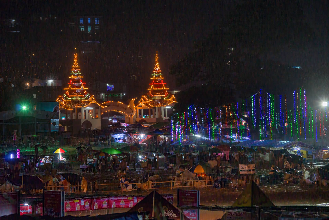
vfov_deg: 8.6
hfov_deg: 12.8
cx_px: 164
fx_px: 1462
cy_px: 110
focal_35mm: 160
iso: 1600
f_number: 5.6
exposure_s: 1/40
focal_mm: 160
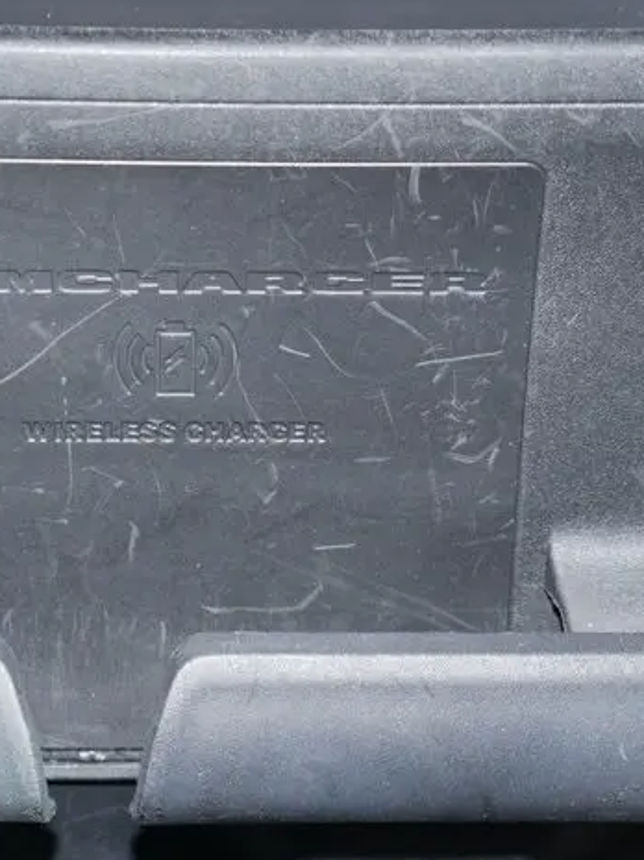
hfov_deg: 16.2
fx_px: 2260
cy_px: 423
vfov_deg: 21.6
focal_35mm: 91
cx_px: 183
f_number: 5.4
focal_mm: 33
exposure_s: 1/60
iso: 250
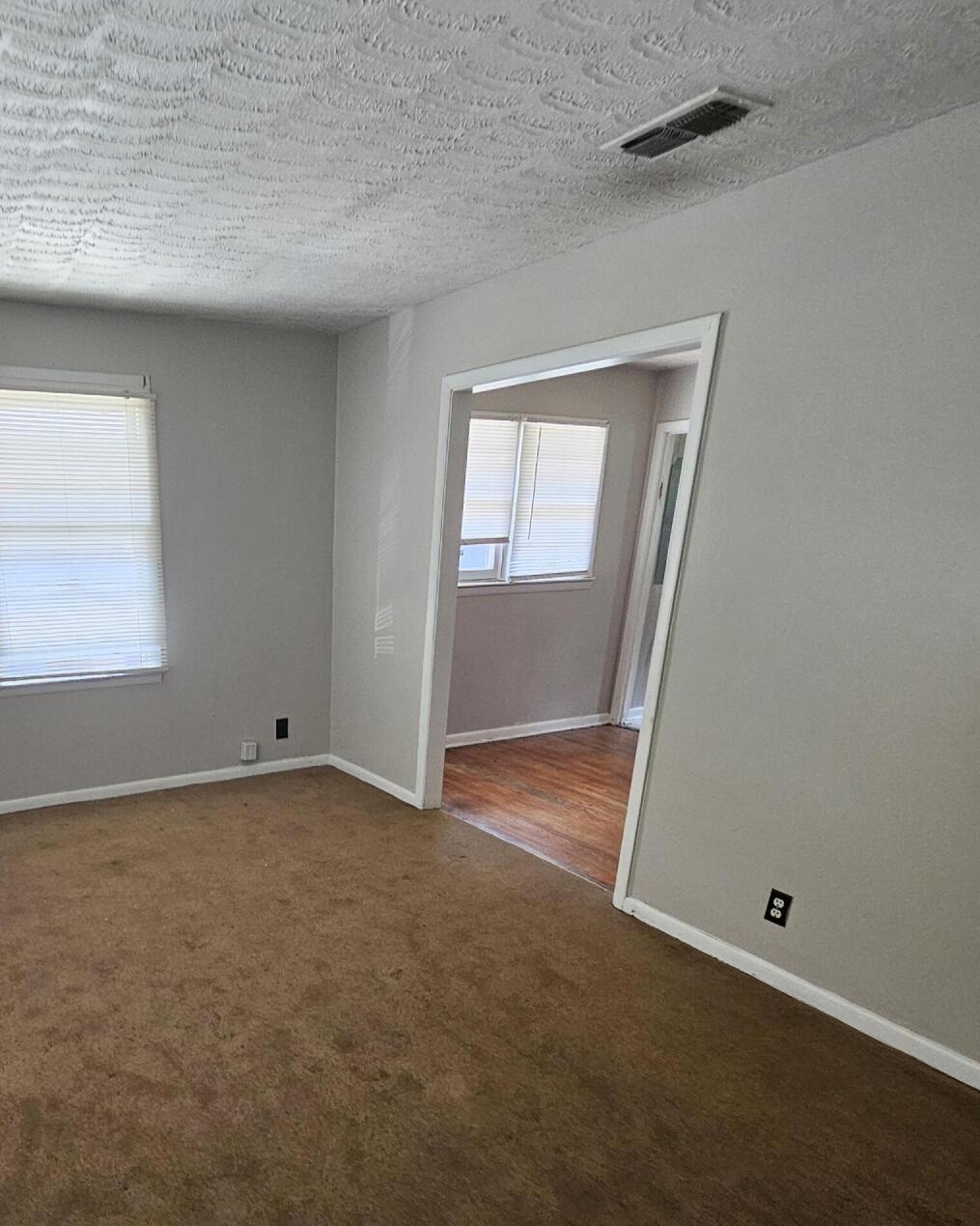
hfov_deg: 64.5
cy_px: 816
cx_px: 261
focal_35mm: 20
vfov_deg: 77.8
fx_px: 725
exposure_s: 1/40
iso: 400
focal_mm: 2.2
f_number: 2.2
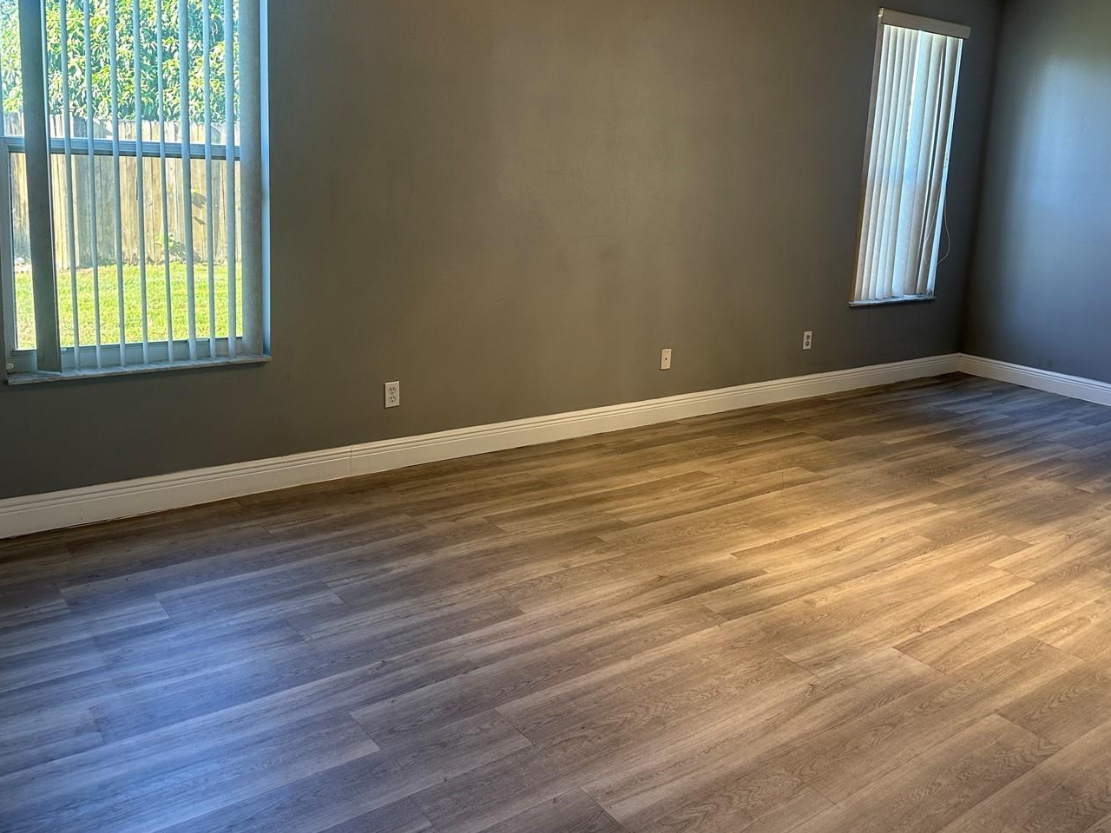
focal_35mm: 30
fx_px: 963
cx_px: 588
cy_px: 321
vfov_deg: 46.5
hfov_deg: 59.9
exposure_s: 1/120
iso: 125
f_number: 1.78
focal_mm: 6.86
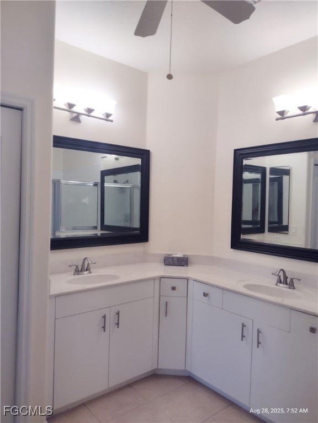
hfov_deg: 51.4
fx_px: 331
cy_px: 212
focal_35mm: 27
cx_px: 159
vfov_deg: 65.3
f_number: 1.7
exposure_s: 1/251
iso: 100
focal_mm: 4.71
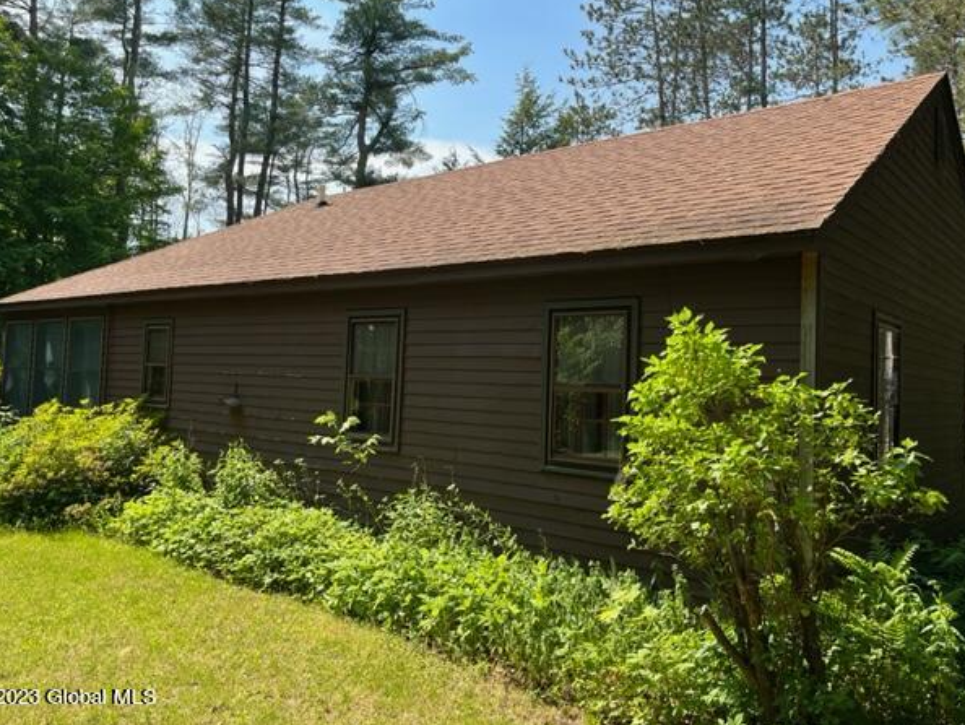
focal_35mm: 28
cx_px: 489
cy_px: 341
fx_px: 781
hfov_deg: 63.4
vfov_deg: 49.8
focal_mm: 5.1
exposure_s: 1/1422
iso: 50
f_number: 1.6
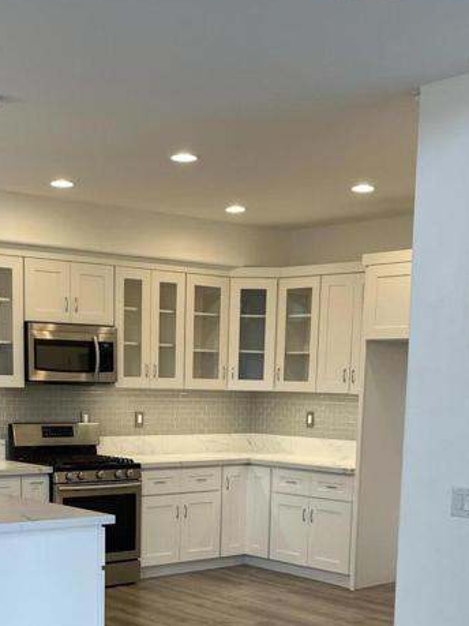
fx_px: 1048
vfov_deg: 31.8
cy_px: 548
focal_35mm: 58
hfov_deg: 25.2
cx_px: 181
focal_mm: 4.2
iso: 50
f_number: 1.6
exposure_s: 1/120
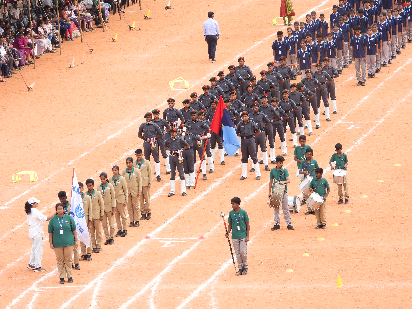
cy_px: 154
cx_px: 206
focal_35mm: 235
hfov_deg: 8.4
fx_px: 2797
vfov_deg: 6.3
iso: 100
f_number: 4.5
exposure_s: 1/250
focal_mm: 42.2
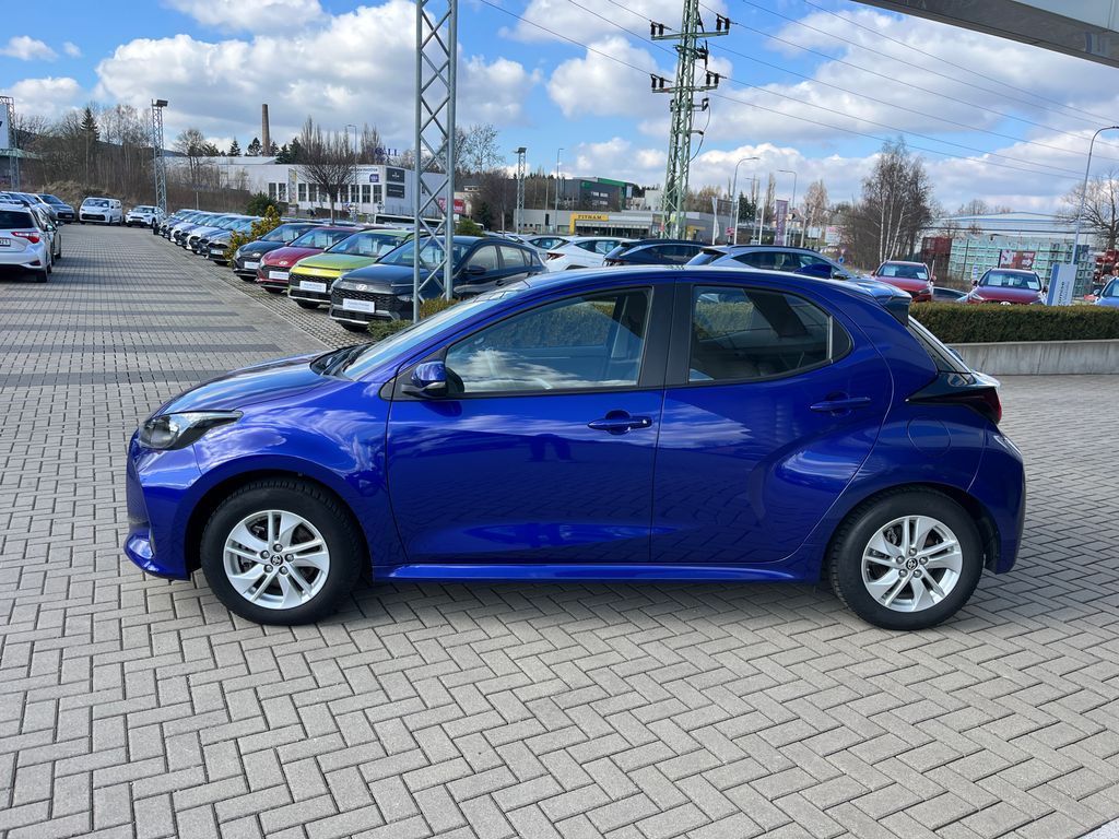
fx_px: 840
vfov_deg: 53.1
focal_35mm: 26
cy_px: 420
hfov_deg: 67.3
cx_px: 560
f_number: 1.6
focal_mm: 5.1
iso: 50
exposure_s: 1/1056
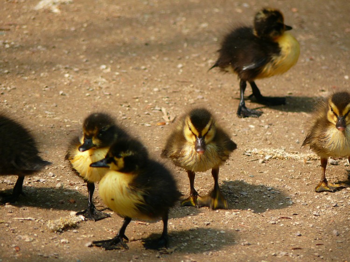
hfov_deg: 5.2
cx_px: 175
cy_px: 131
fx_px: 3871
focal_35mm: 383
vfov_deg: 3.9
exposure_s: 1/125
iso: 125
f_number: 3.7
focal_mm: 81
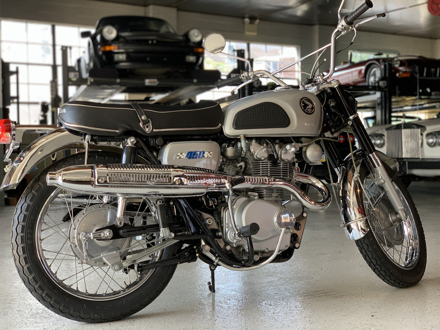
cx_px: 220
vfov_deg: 28.0
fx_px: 661
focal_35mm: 52
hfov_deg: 36.8
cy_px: 165
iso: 100
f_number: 2.4
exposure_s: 1/120
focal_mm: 6
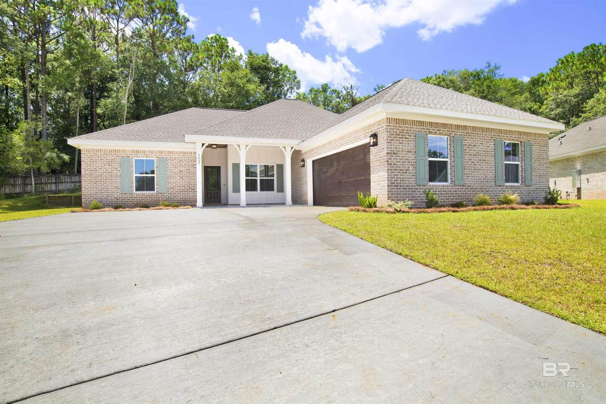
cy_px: 202
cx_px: 303
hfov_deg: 90.0
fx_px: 303
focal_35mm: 18
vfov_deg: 67.4
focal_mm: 18
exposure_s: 1/125
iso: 200
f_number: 11
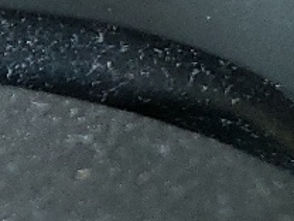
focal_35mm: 200
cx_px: -464
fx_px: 1699
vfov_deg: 6.6
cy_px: -502
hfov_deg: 8.8
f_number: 1.5
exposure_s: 1/60.2
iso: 174
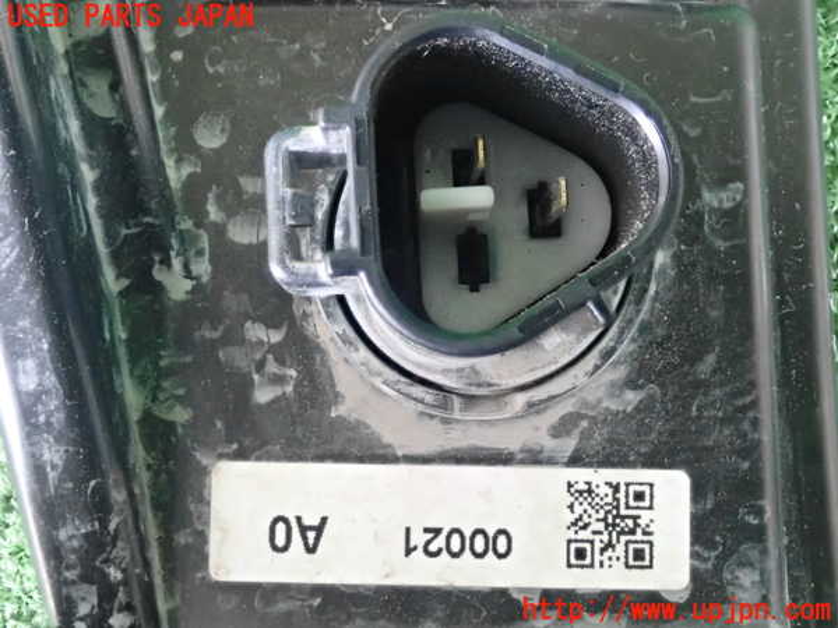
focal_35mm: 43
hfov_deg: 43.9
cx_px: 419
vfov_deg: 33.6
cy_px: 314
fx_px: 1041
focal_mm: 7.86
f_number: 4
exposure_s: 1/40
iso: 2500
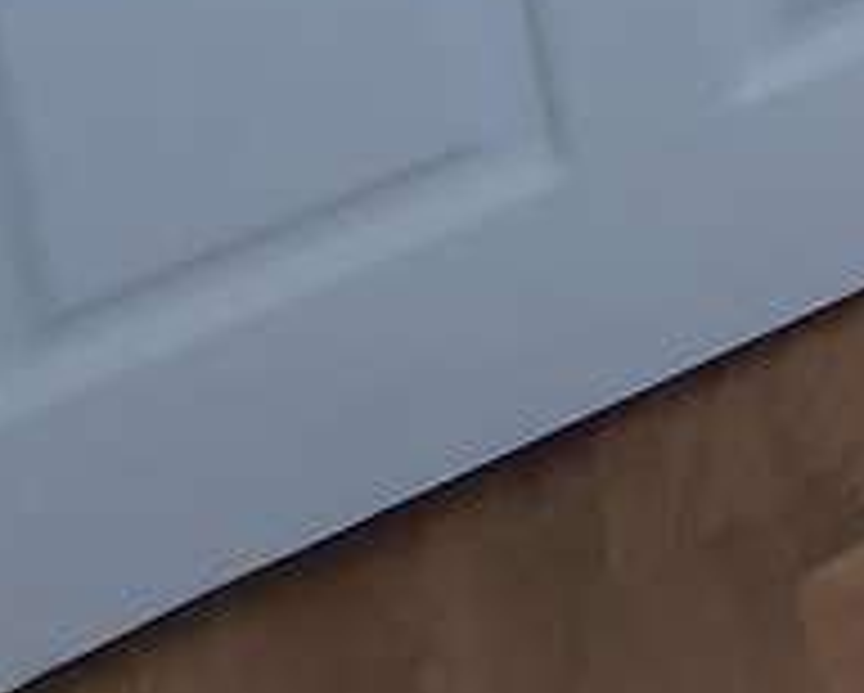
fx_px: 2534
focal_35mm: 99
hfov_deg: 9.7
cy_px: -1780
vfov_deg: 9.2
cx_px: 2992
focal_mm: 1.8
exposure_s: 1/50
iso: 100
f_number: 2.2
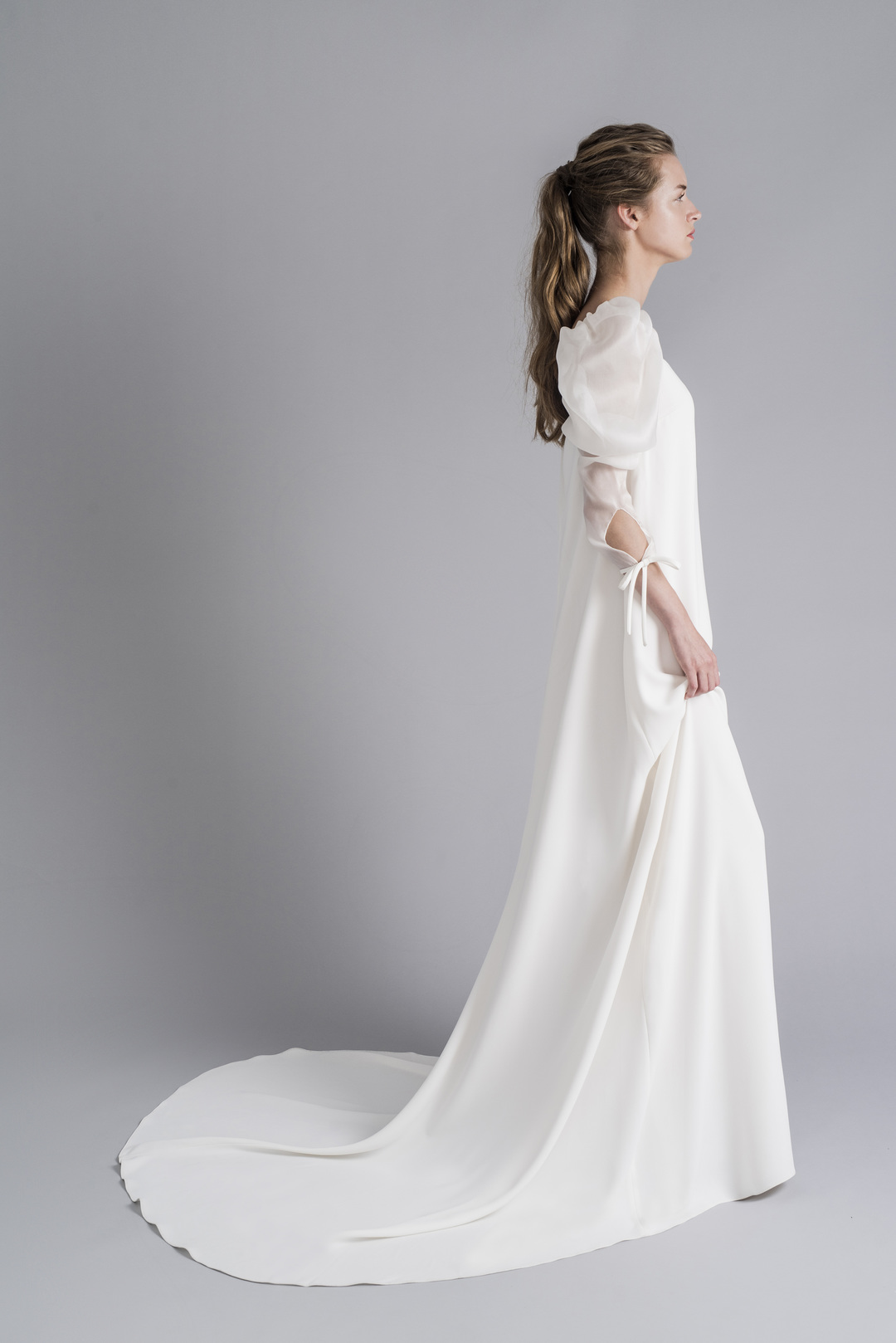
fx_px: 1865
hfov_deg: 27.0
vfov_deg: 39.6
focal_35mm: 50
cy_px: 672
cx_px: 448
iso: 80
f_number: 9
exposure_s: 1/125
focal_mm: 50
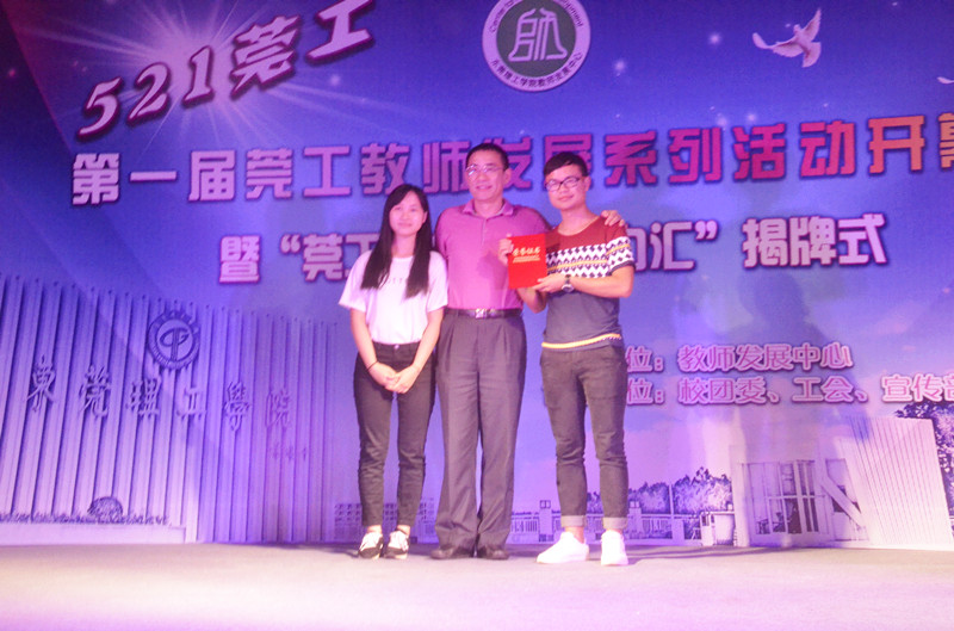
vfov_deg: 27.9
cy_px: 316
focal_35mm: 48
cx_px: 477
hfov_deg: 41.2
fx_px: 1269
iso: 5000
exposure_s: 1/15
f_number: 29
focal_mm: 32
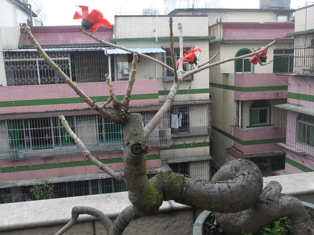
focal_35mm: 34
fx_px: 308
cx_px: 157
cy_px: 118
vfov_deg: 41.8
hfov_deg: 54.0
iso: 400
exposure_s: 1/25
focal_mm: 17
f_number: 7.1
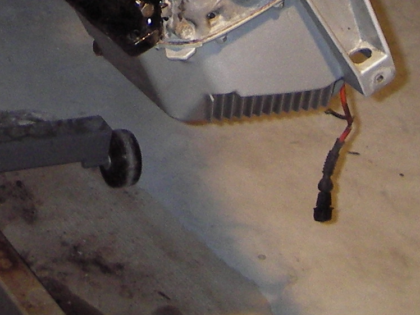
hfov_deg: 15.1
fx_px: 1577
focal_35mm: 130
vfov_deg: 10.8
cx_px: 104
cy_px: -219
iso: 100
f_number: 3.3
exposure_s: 1/30
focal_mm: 6.3
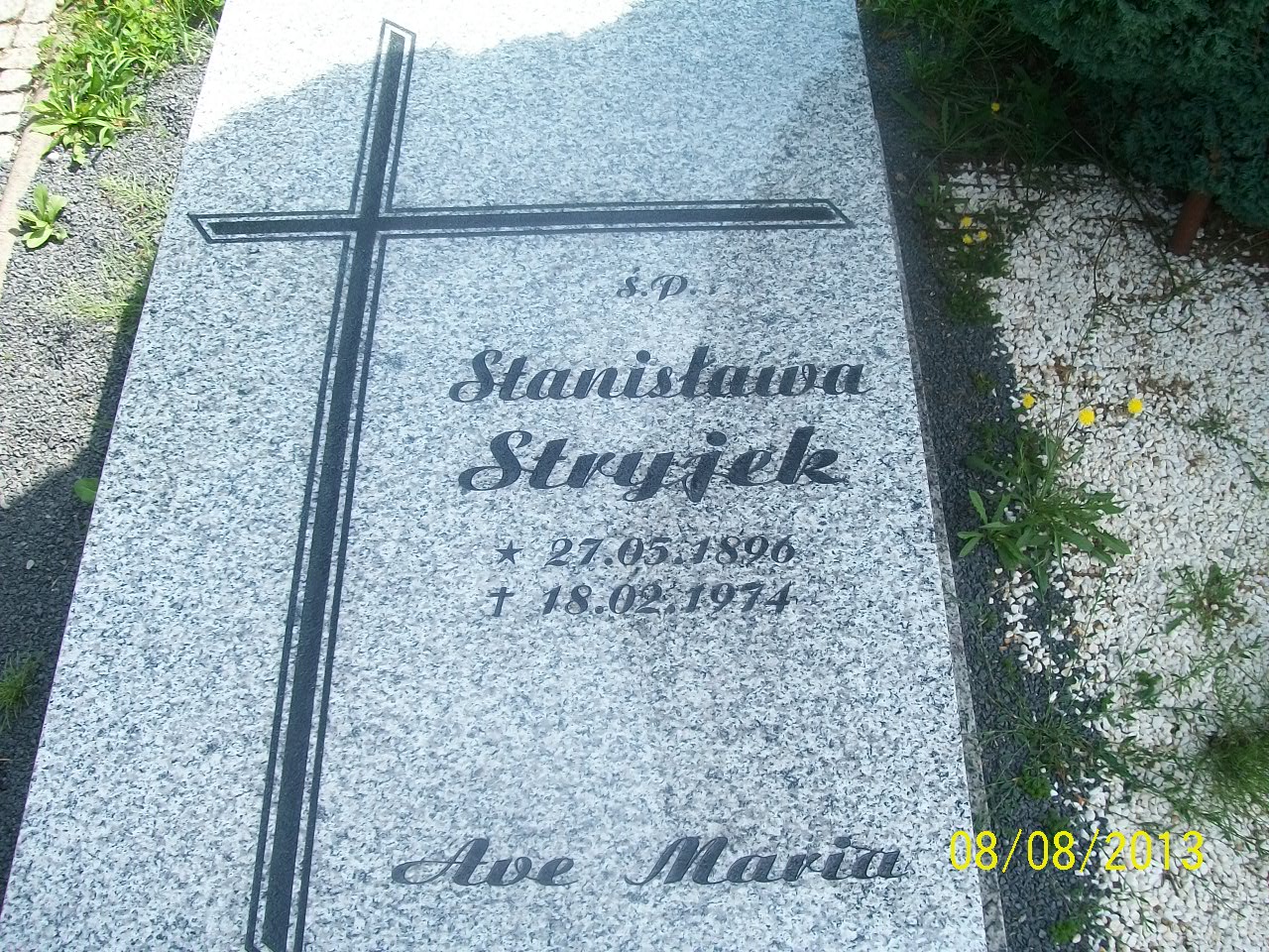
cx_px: 634
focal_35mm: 36
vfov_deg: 39.7
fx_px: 1320
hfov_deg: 51.4
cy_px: 476
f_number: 2.7
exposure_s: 1/400
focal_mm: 6
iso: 80
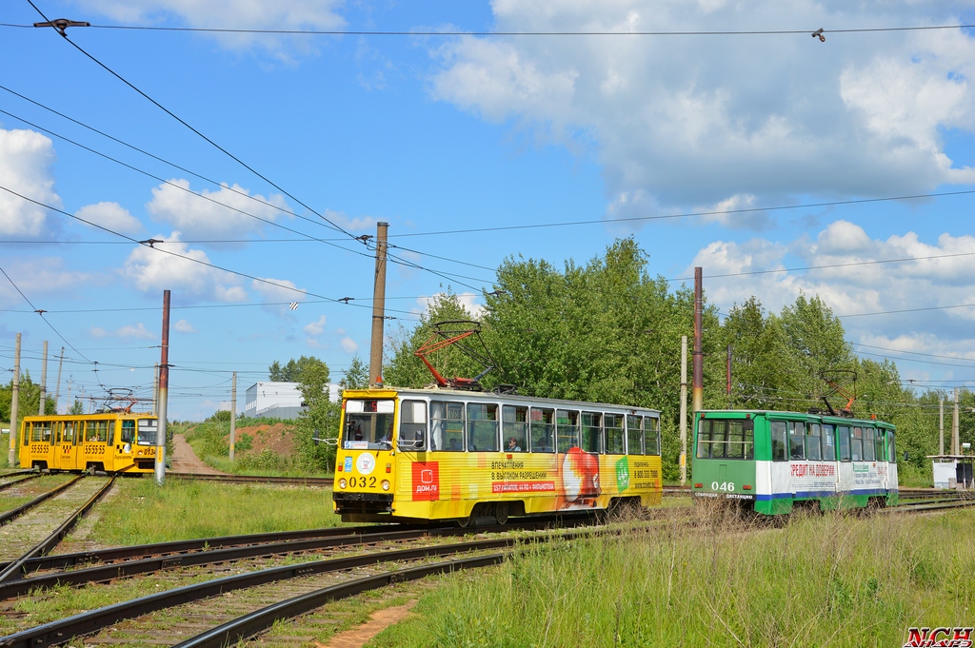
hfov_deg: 35.1
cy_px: 324
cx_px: 488
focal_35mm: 57
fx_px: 1542
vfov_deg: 23.7
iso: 100
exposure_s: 1/320
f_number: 9
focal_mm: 38
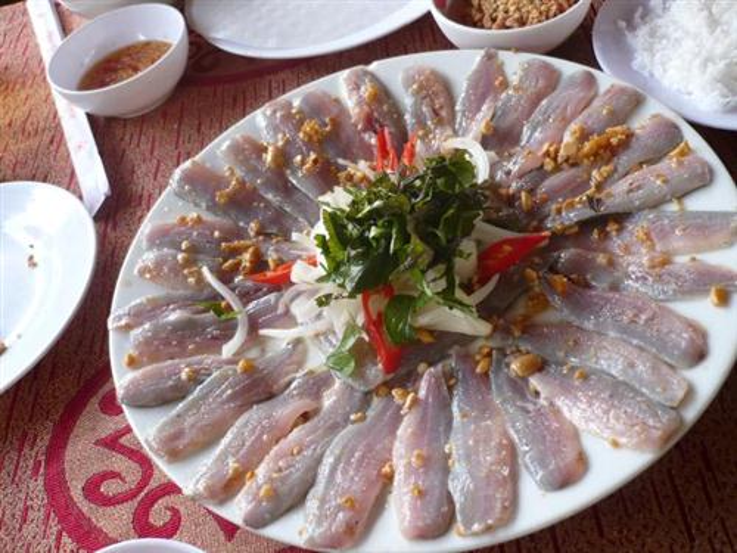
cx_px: 368
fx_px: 745
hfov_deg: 52.6
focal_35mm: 35
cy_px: 276
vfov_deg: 40.7
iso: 100
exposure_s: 1/50
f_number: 2.8
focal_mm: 5.8
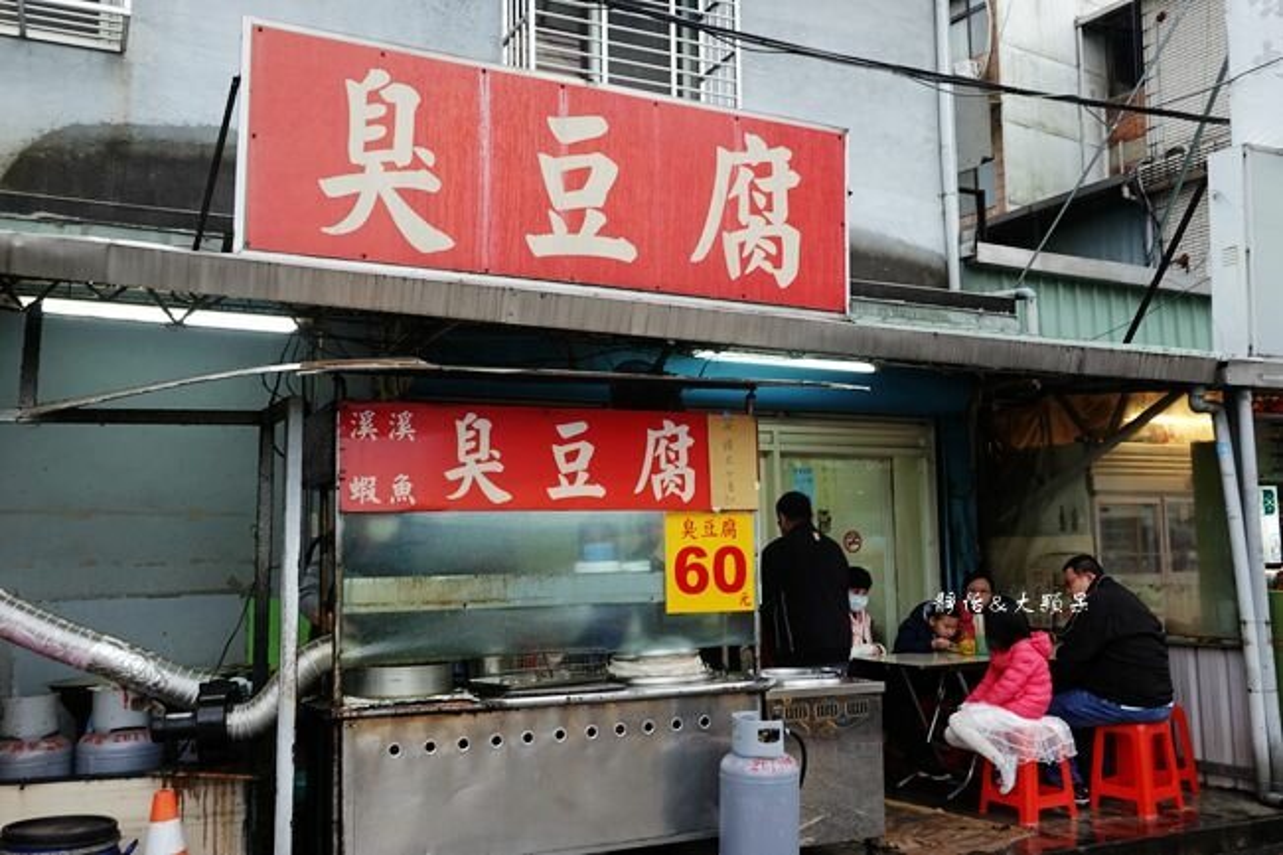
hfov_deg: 58.7
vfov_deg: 41.1
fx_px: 1140
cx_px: 642
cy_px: 428
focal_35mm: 32
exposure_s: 1/80
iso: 200
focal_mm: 12.01
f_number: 3.5
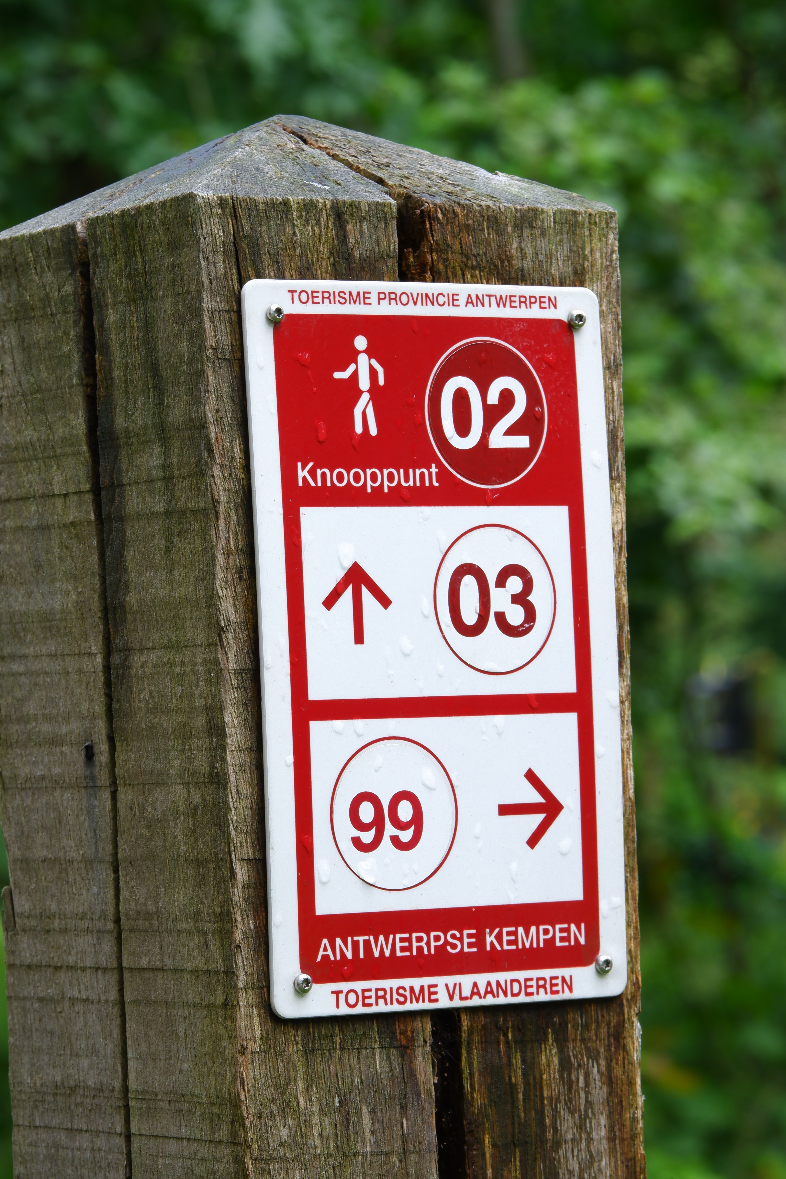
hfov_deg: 9.0
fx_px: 4978
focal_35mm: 152
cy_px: 590
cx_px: 393
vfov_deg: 13.5
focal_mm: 101.2
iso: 200
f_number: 11
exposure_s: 1/28
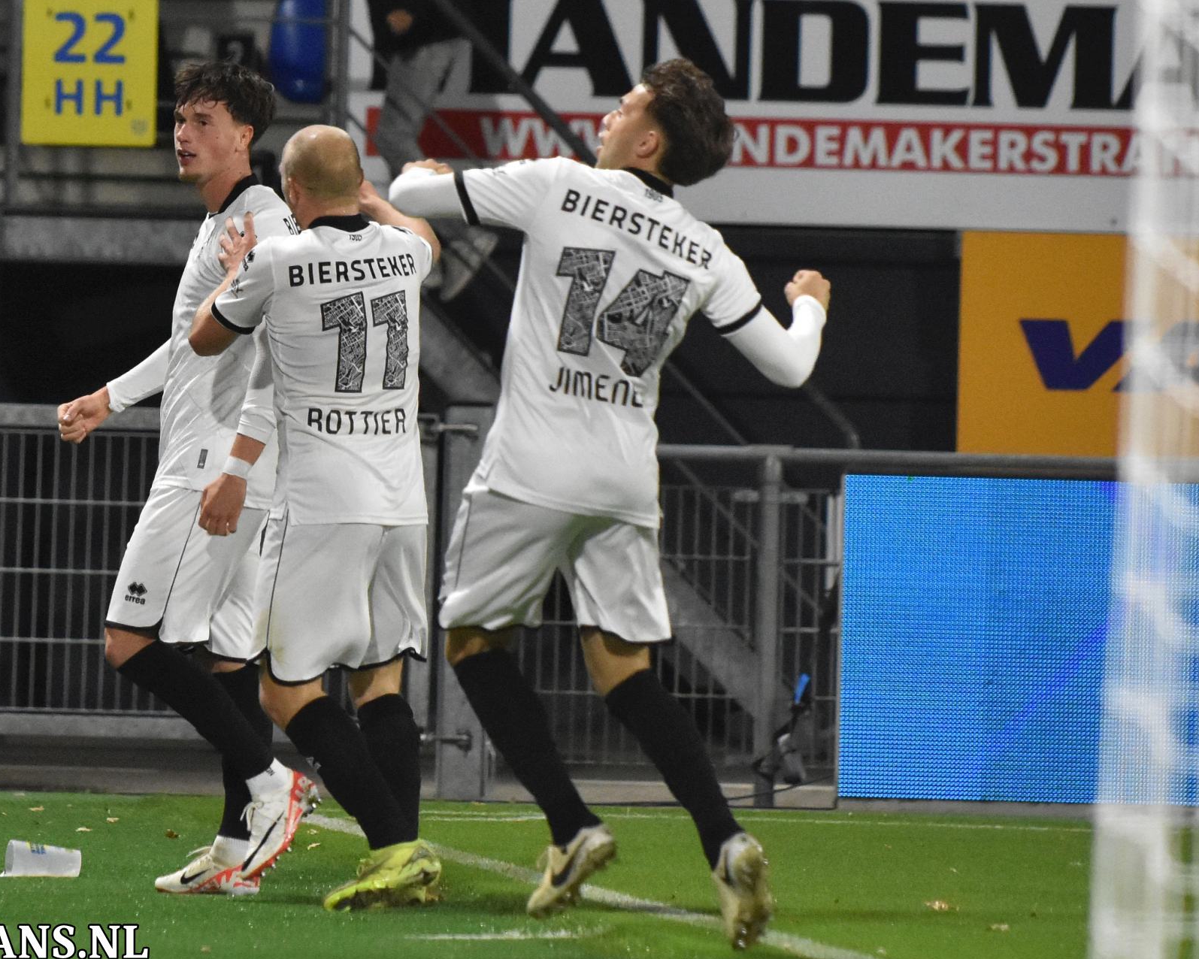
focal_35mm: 322
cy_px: 480
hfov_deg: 6.0
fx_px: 11426
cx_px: 537
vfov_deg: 4.8
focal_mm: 190
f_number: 2.8
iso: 2500
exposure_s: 1/640
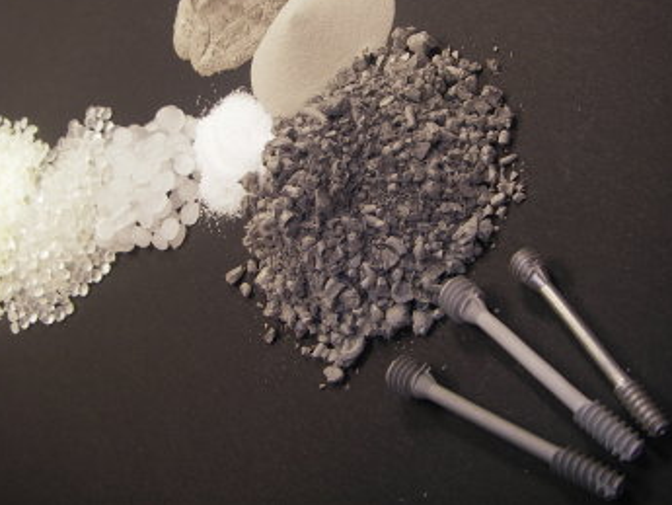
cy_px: 216
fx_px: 854
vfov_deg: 32.8
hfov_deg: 42.9
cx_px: 304
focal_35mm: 44
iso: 50
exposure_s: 1/40
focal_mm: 6.3
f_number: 3.3
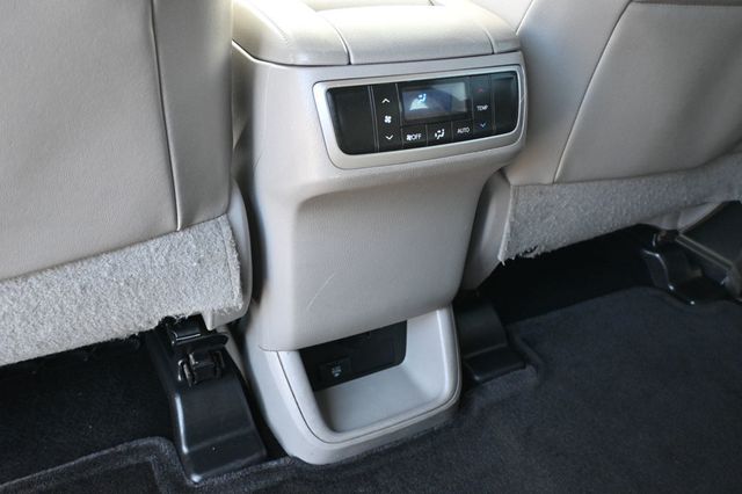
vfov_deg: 43.6
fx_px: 618
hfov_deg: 62.0
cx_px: 371
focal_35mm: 30
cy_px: 247
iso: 2000
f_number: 3.8
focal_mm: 20
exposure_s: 1/125
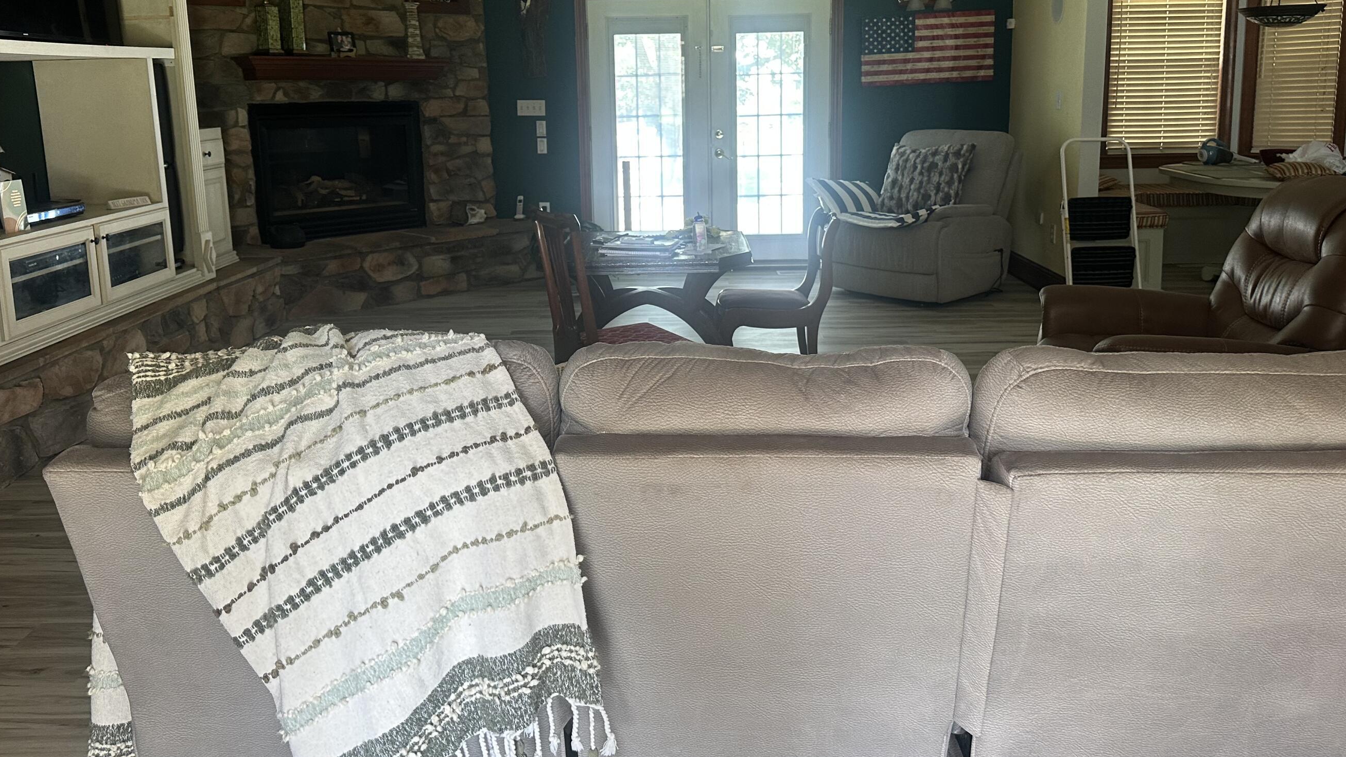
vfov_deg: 38.6
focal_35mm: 30
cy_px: 272
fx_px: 1071
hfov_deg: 64.3
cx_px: 678
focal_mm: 6.86
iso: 160
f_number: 1.78
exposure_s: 1/121
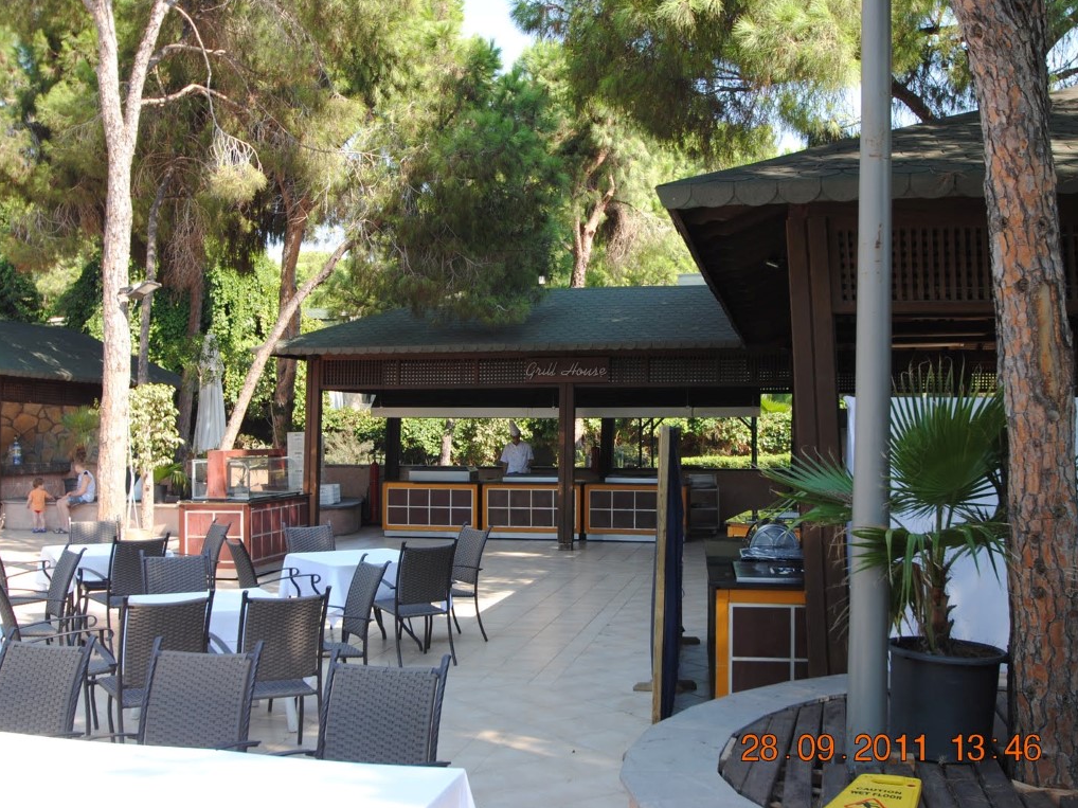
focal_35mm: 39
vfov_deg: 36.8
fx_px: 1214
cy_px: 402
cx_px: 552
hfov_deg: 47.9
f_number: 5.6
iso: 160
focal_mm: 24
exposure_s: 1/125
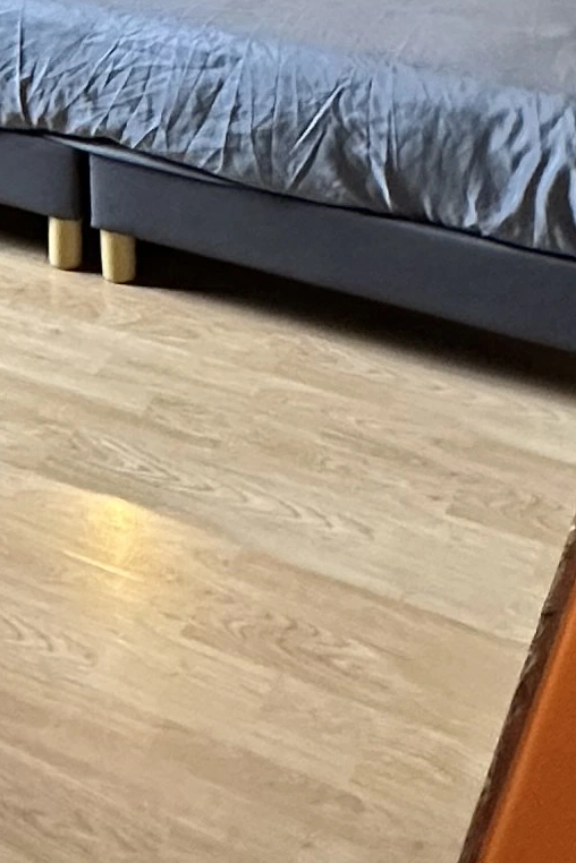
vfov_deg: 22.5
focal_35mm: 77
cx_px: -184
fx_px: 1848
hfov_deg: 16.7
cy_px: -359
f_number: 2.2
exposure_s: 1/60
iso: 400
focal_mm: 2.22
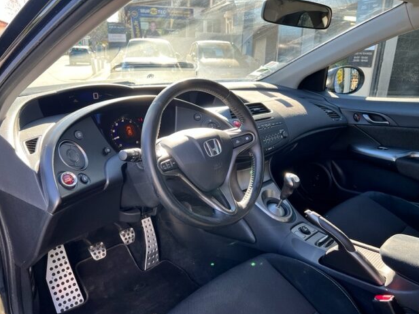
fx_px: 327
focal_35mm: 27
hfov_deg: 65.3
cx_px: 205
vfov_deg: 51.4
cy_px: 160
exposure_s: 1/254
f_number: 1.5
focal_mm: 5.7
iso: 40
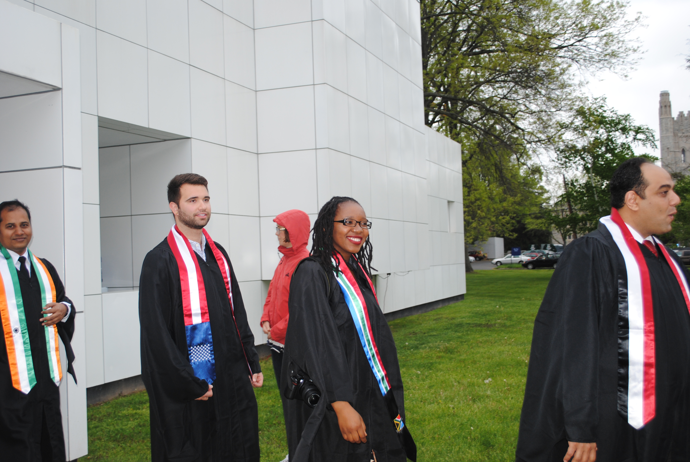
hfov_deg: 46.3
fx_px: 806
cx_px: 345
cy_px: 231
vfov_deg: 32.0
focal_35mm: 42
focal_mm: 28
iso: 160
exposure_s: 1/125
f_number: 4.5
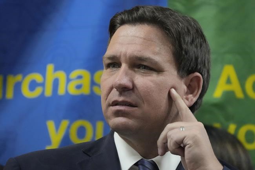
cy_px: 85
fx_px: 4249
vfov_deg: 2.3
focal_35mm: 600
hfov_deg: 3.4
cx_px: 128
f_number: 5.6
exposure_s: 1/200
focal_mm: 400
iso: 8000
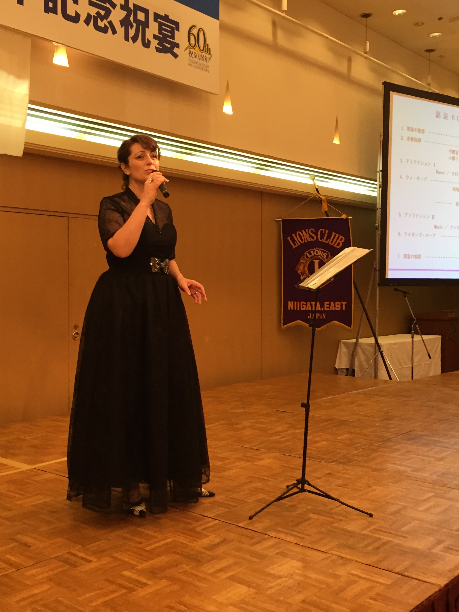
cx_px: 194
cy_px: 304
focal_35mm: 39
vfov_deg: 47.9
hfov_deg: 36.7
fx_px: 690
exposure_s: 1/30
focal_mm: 4.15
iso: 50
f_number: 2.2
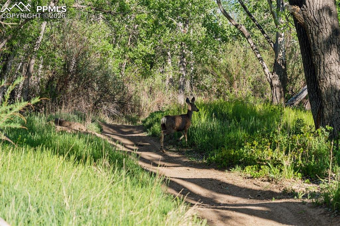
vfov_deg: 12.4
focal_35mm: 110
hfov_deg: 18.6
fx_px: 1038
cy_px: 113
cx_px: 170
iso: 400
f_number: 6.3
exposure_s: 1/1000
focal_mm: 110
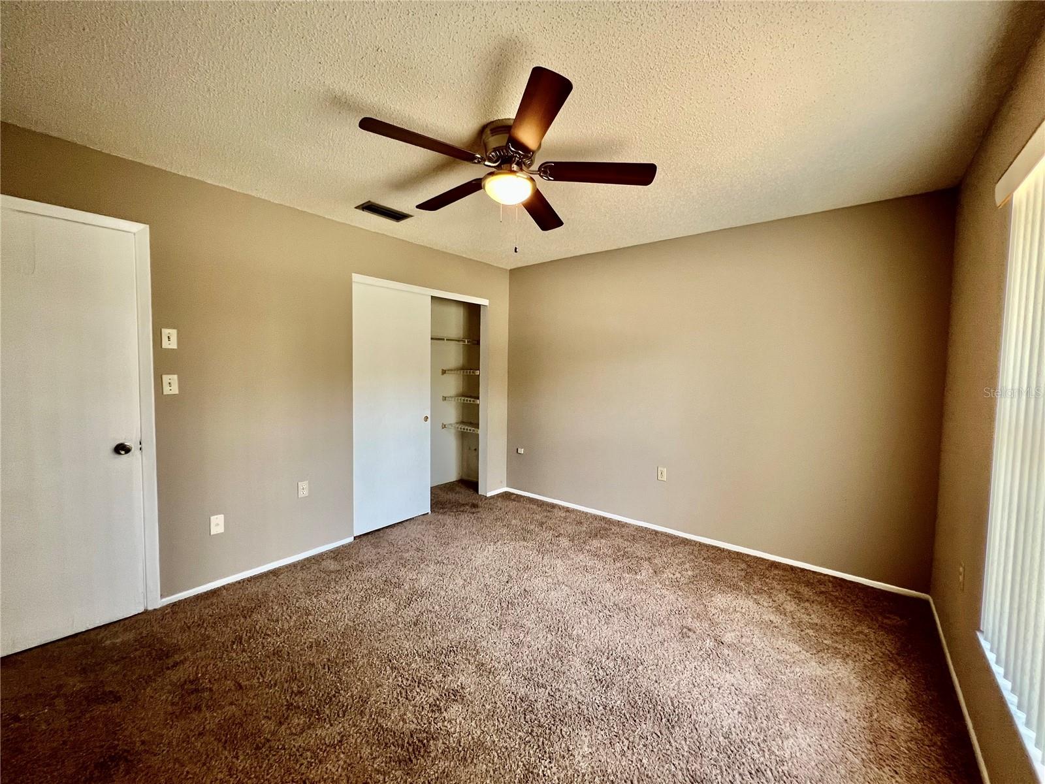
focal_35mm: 13
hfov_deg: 106.2
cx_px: 522
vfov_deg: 89.9
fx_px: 392
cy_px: 392
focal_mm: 1.57
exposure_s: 1/99
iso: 160
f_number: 1.8
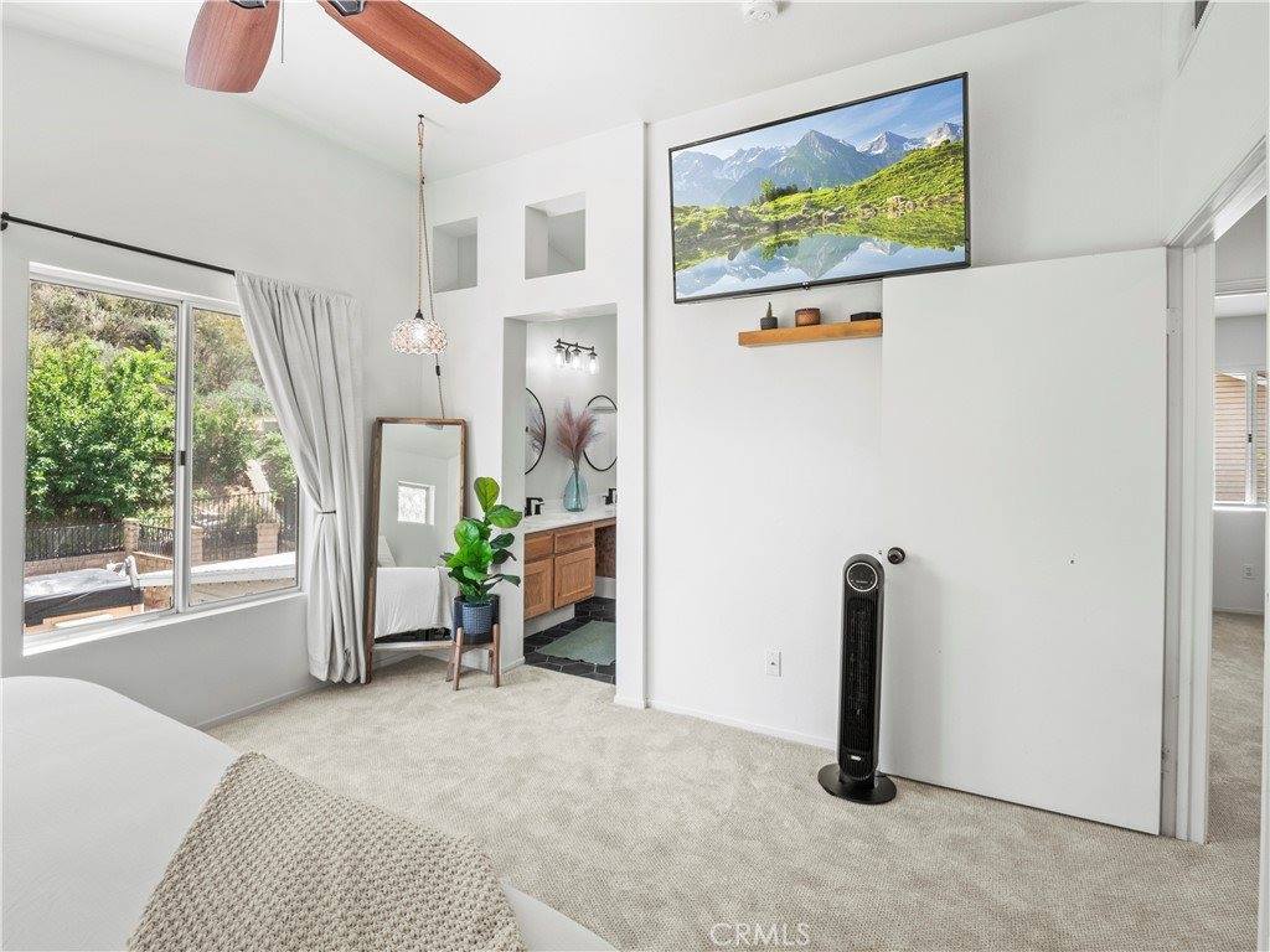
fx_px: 587
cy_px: 476
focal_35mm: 16
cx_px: 635
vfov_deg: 78.1
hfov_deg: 94.5
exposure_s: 1/8
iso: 250
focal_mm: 8
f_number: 8
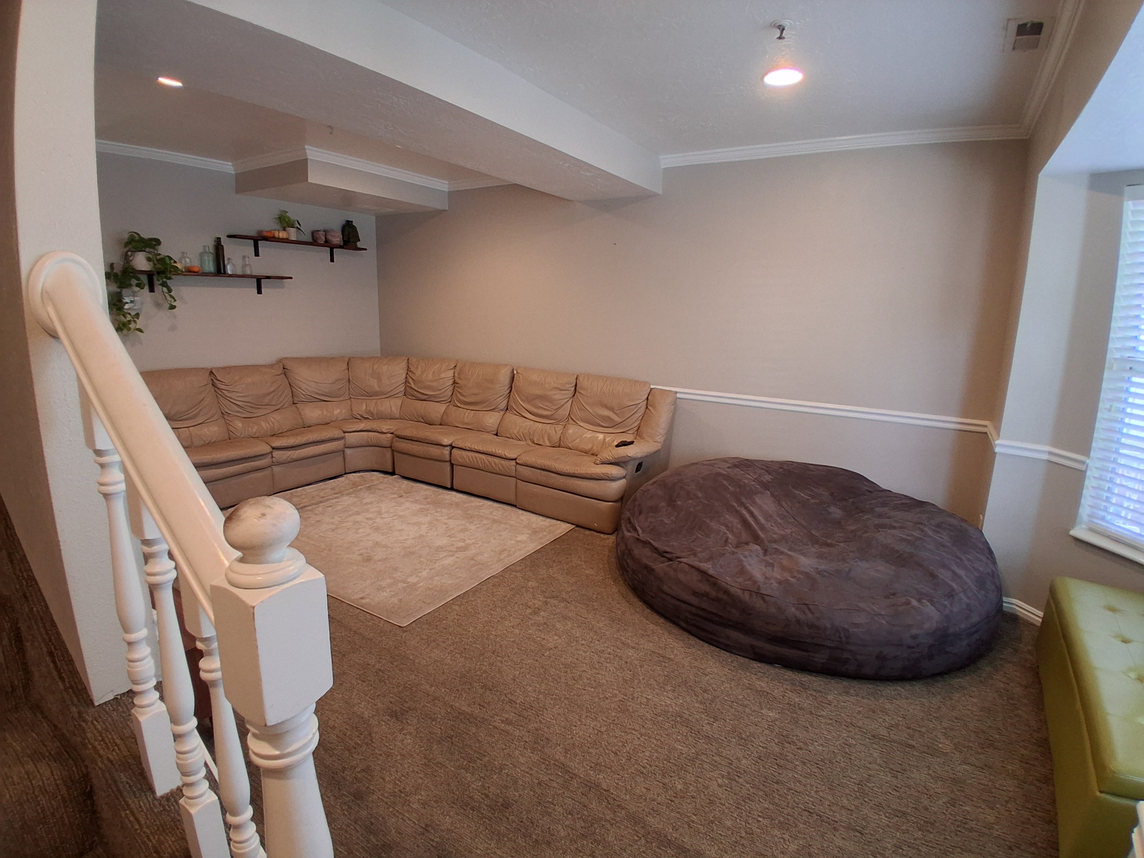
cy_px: 429
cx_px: 572
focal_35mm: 17
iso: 160
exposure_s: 1/40
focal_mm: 1.4
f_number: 2.2
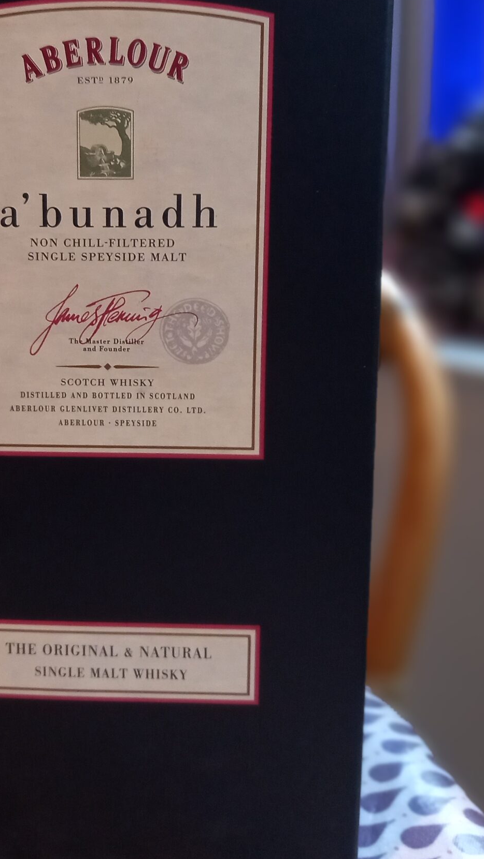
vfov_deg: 47.9
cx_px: 122
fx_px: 958
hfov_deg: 28.0
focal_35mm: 42
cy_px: 323
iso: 400
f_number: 2
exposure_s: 1/25
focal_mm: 4.6
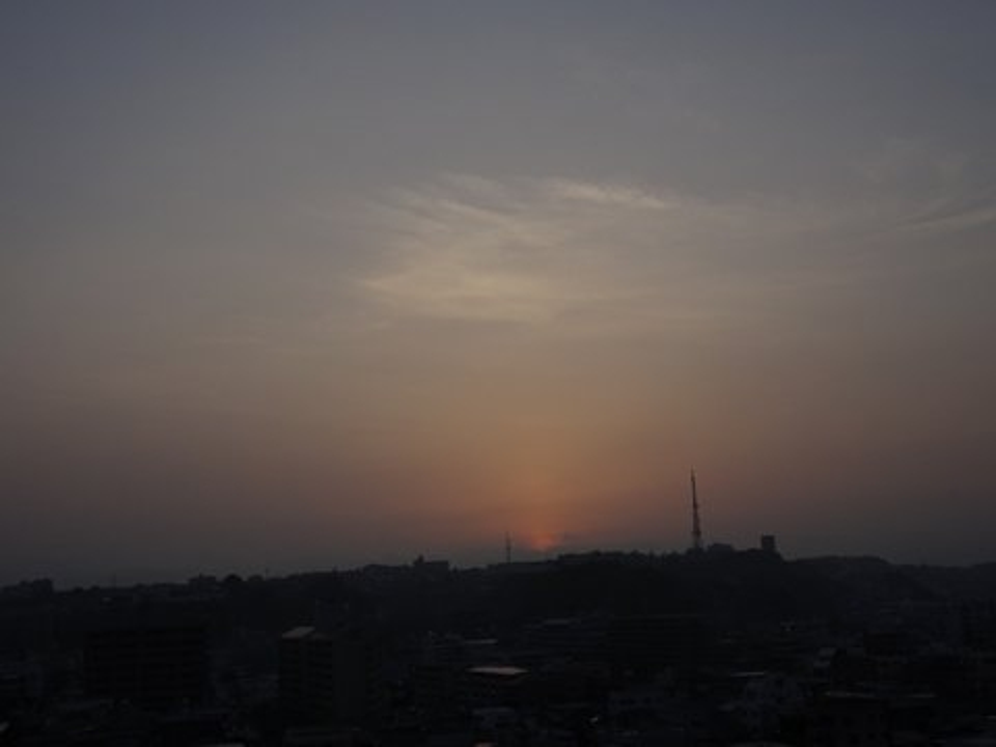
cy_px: 374
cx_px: 498
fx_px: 1180
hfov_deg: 45.8
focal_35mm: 41
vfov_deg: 35.1
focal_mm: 7.05
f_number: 4
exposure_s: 1/640
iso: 80
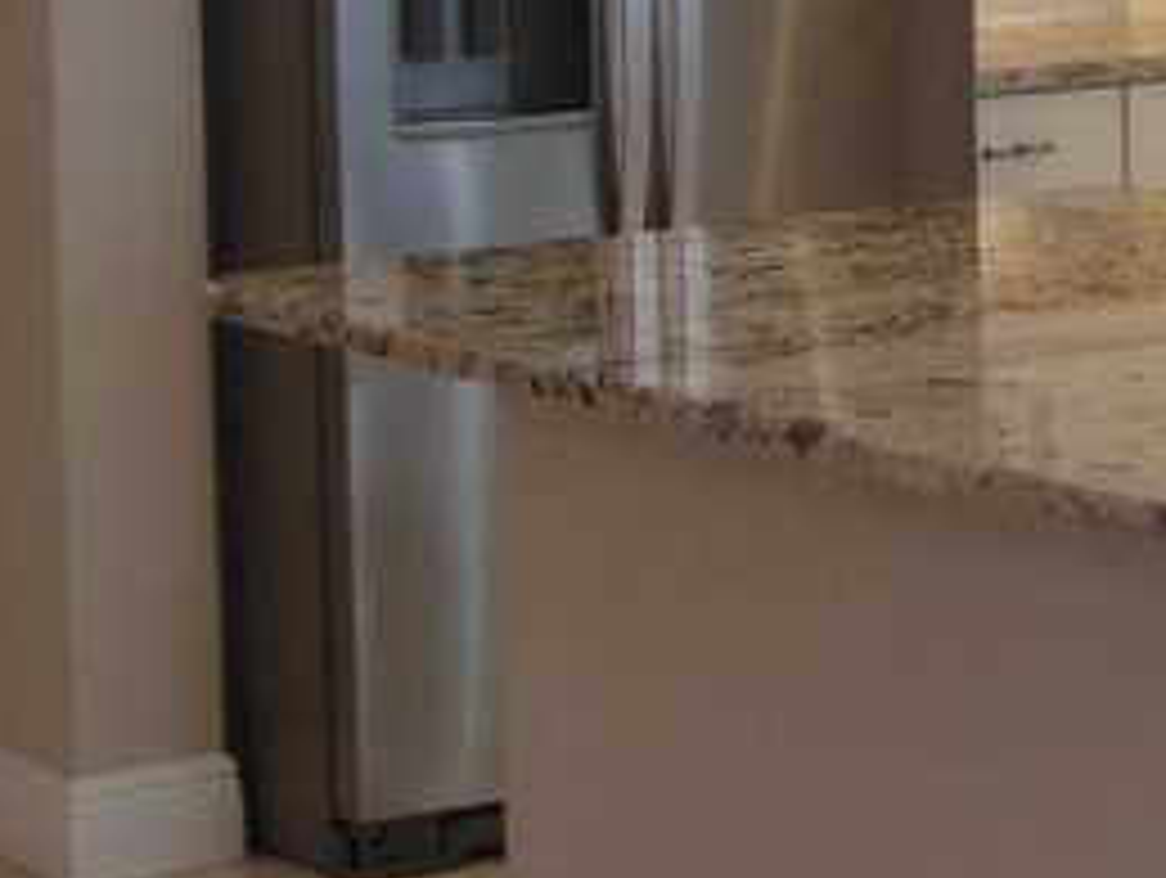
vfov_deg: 9.8
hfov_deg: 12.3
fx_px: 5060
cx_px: 1900
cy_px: -45
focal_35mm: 150
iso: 200
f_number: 3.6
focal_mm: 6.8
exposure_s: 1/30
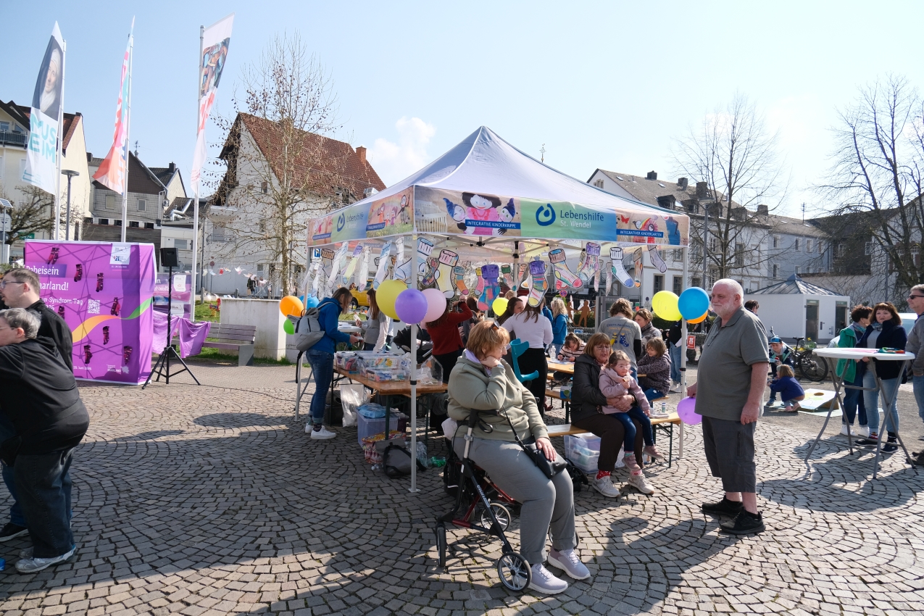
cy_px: 308
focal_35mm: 23
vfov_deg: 55.1
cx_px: 462
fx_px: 590
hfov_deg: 76.1
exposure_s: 1/1600
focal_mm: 15.2
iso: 400
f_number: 4.5
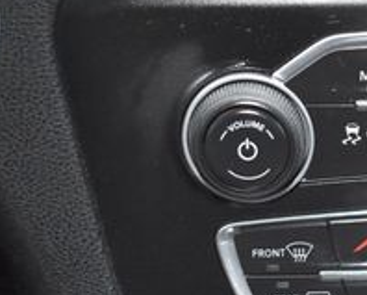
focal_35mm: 118
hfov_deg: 15.3
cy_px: 314
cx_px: 517
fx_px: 1284
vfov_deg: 12.9
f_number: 4
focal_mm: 26
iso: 3200
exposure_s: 1/13
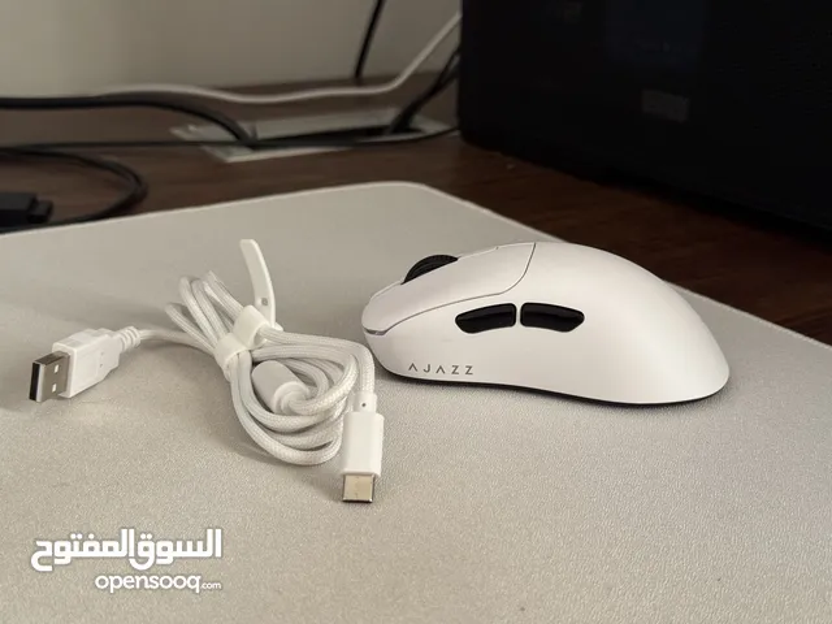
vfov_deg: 30.3
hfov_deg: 39.7
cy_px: 312
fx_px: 1154
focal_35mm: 48
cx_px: 416
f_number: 1.78
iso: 400
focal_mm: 6.76
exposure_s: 1/40
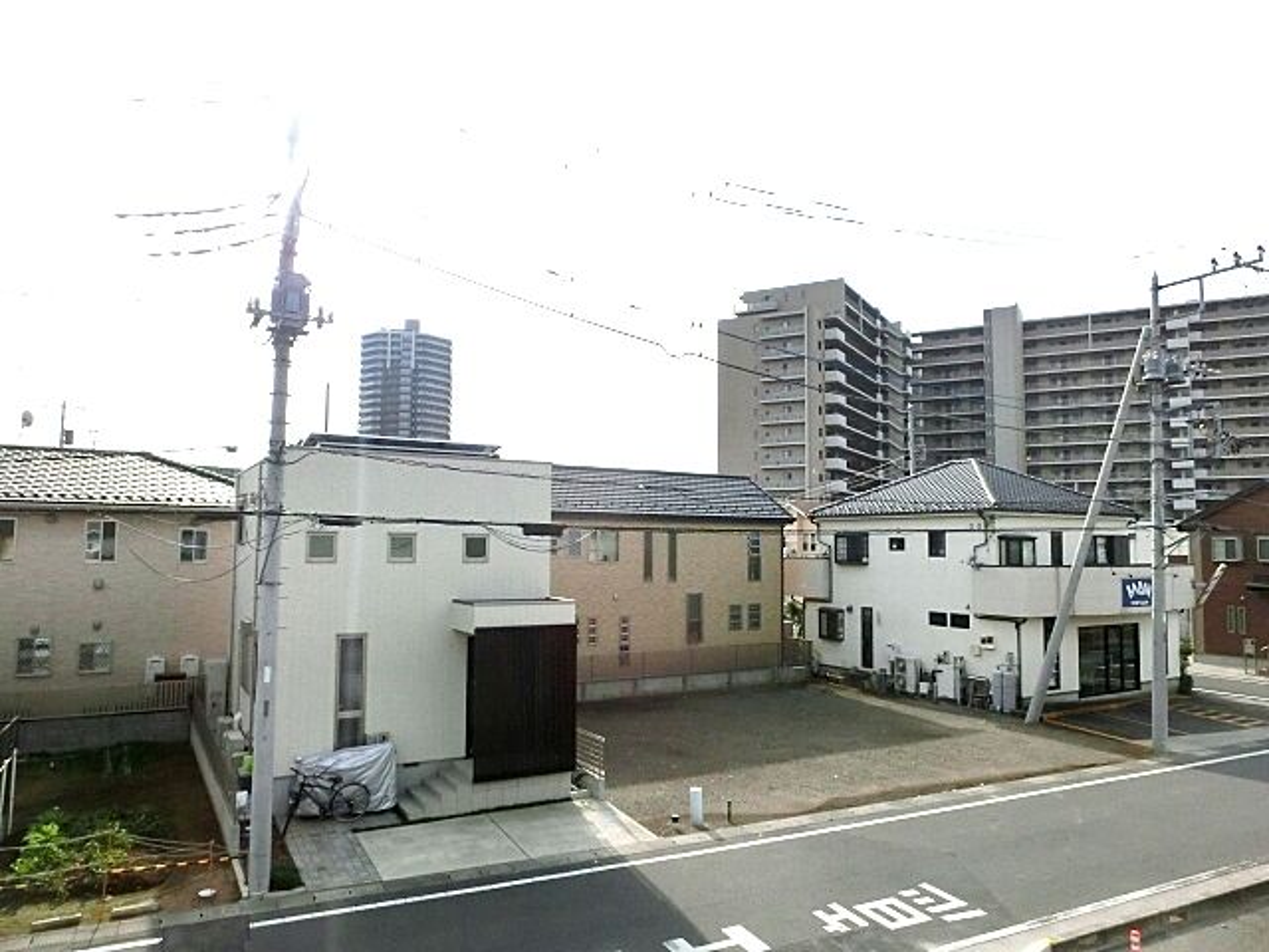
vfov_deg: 56.8
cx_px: 634
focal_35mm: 24
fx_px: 880
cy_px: 476
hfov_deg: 71.6
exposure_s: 1/1000
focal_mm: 4.24
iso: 250
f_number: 7.9
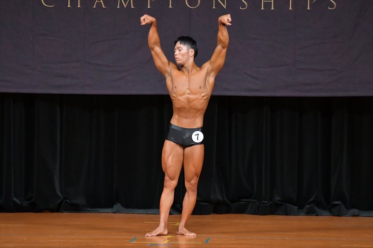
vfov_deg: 4.8
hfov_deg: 7.2
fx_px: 2952
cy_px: 124
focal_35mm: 285
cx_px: 186
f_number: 5.6
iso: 5000
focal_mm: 190
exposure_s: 1/400
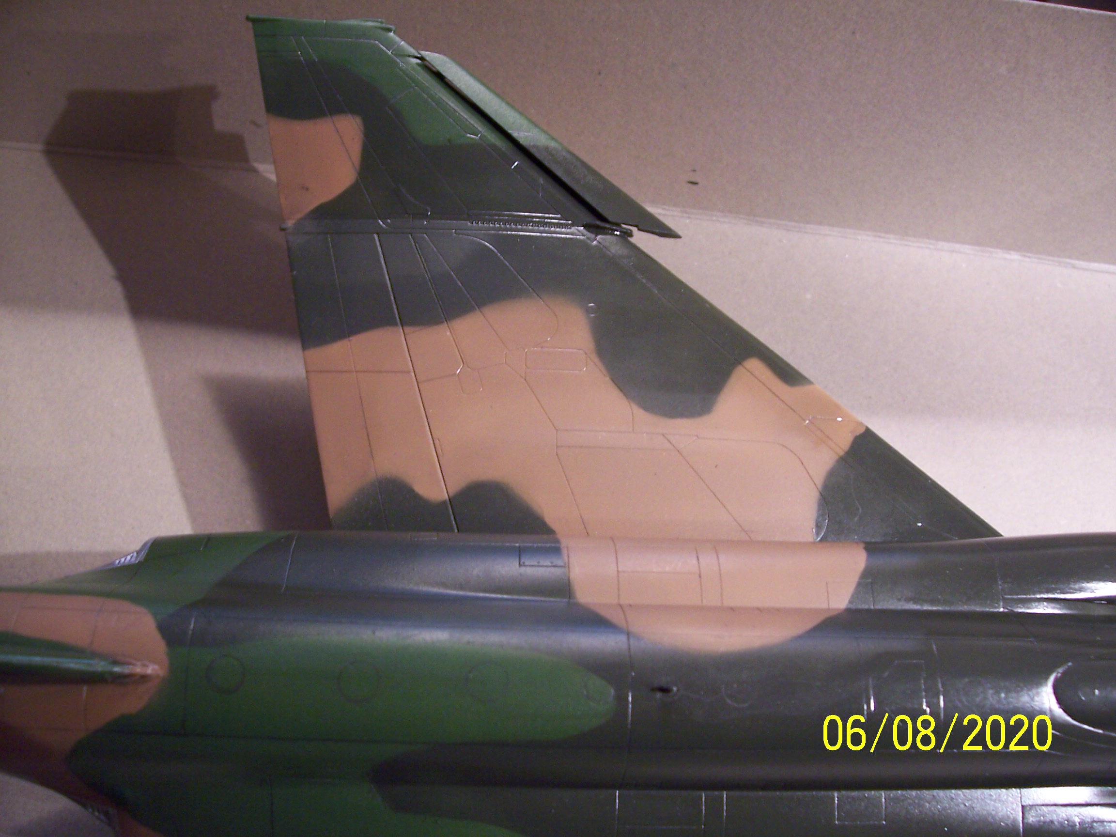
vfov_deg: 41.8
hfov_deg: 54.0
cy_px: 418
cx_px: 558
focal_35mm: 34
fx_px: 1096
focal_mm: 5.6
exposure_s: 1/15
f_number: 2.7
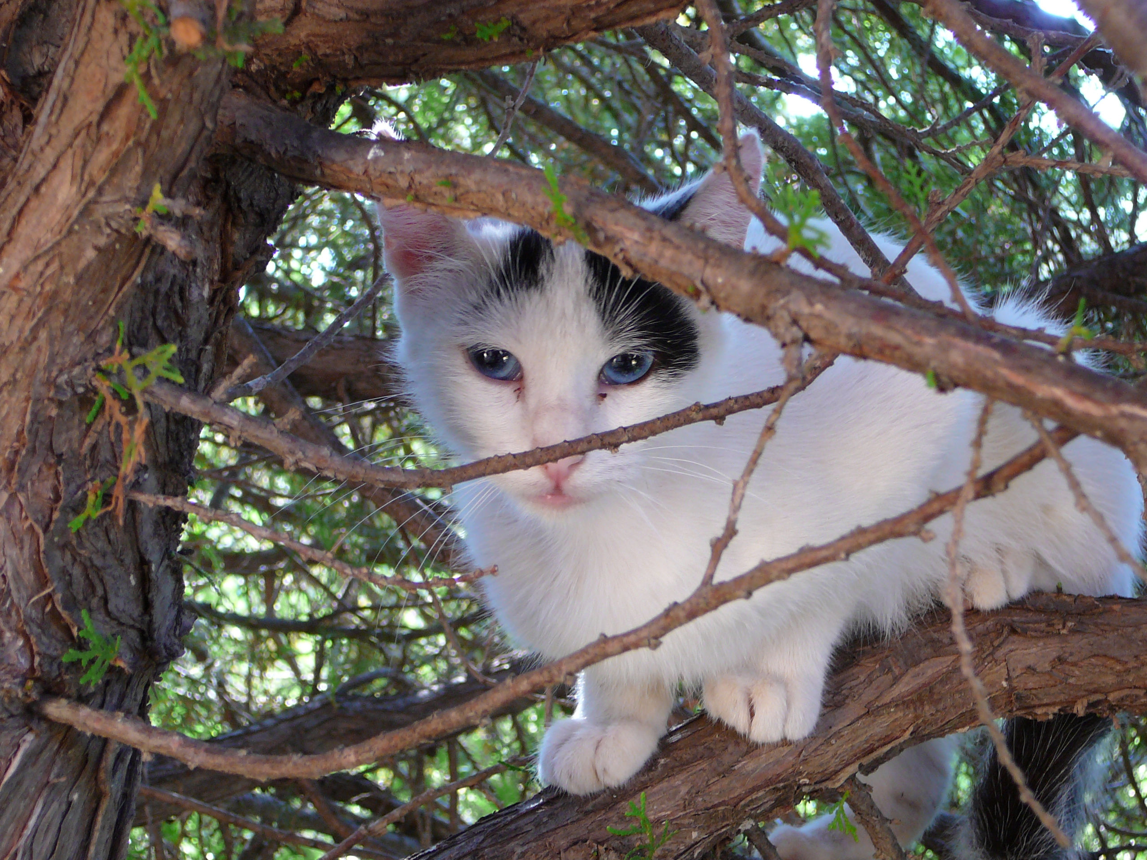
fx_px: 2353
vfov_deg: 20.7
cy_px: 430
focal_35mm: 71
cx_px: 574
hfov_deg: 27.4
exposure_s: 1/30
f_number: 3.7
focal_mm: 10.5
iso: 100
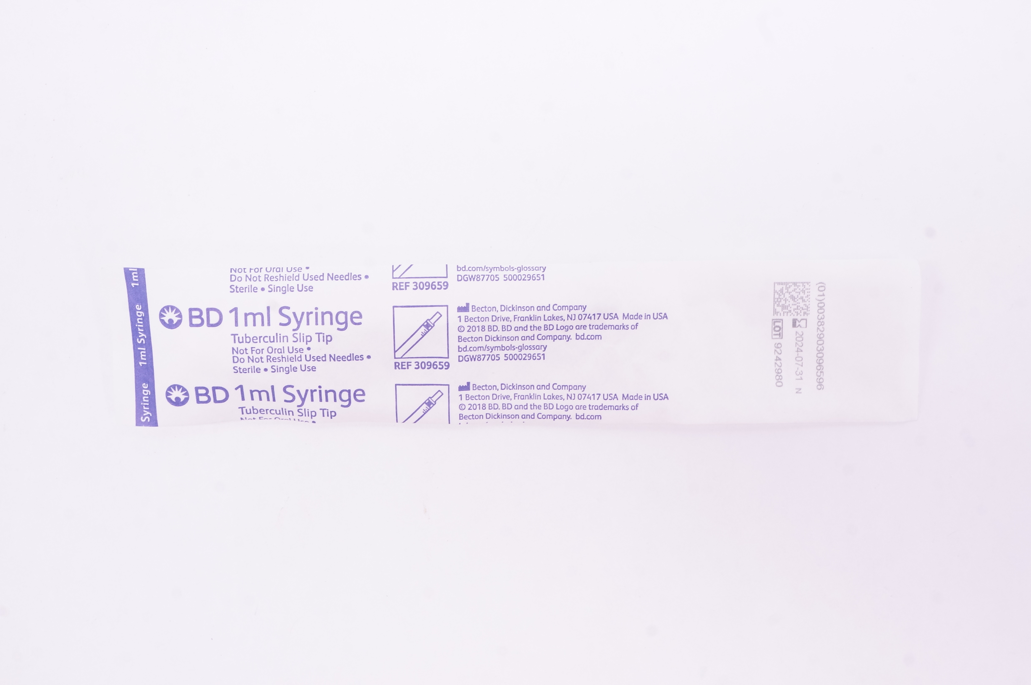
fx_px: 1159
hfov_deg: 48.0
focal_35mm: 40
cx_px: 516
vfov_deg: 32.9
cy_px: 342
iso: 800
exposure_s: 1/20
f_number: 14
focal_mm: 27
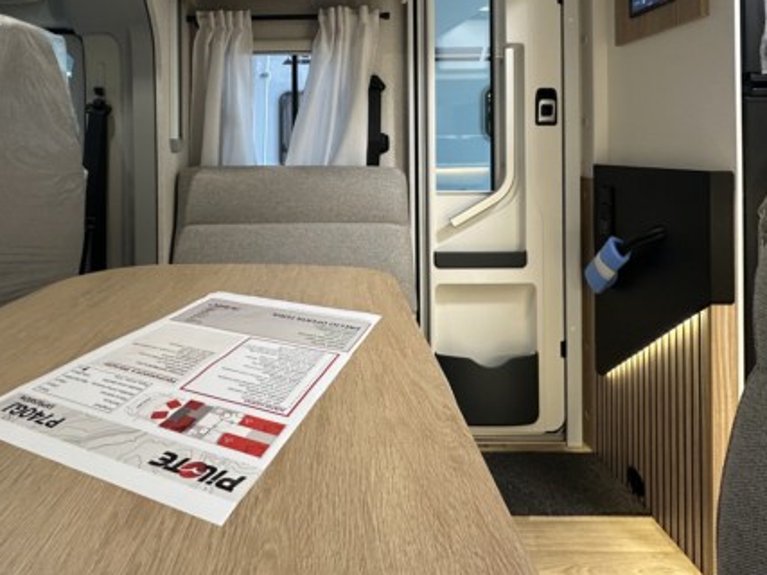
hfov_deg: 78.2
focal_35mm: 21
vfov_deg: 60.2
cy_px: 147
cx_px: 311
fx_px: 465
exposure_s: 1/50
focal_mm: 2.22
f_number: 2.2
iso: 400
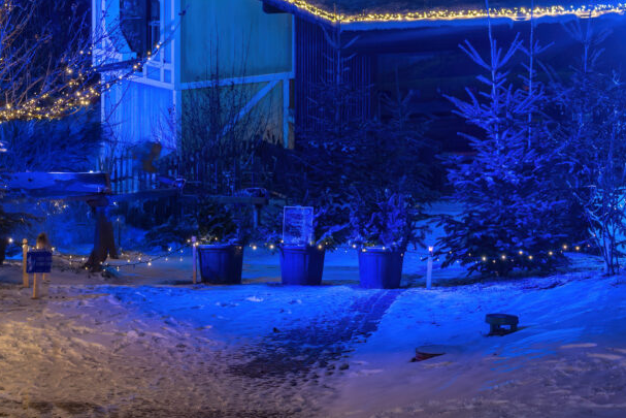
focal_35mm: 177
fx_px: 3078
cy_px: -26
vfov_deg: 7.7
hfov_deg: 11.5
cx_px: 77
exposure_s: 1/6
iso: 200
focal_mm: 80
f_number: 4
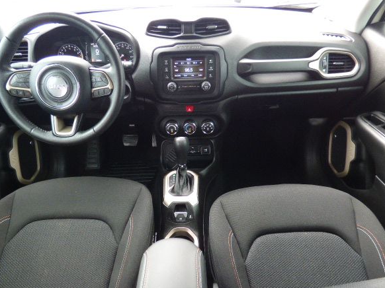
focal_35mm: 22
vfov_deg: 61.0
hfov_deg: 76.4
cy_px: 153
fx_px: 245
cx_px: 187
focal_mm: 3.58
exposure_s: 1/25
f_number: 2.8
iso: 400
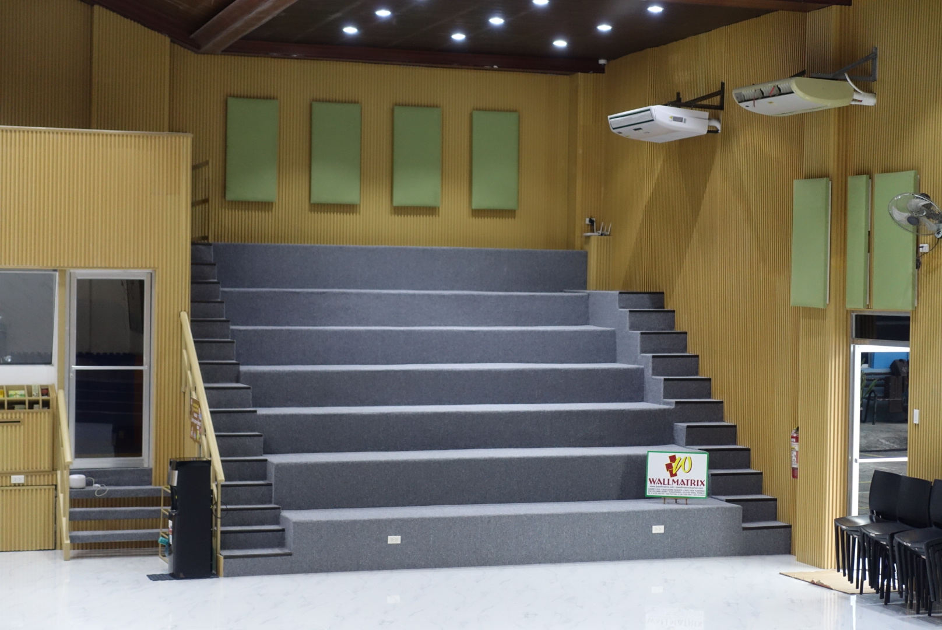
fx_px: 1754
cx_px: 471
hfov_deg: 30.1
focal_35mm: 67
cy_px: 315
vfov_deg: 20.3
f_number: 2.8
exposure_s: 1/60
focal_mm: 24.64
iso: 800
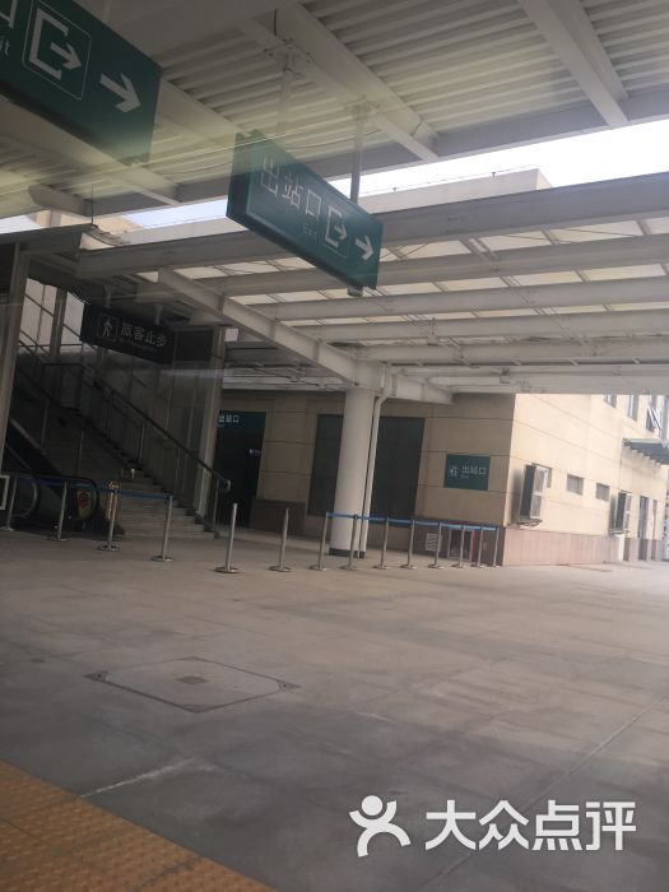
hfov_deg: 48.2
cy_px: 446
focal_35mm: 29
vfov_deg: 61.7
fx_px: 747
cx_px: 334
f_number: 2.2
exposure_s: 1/100
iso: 32
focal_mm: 4.15
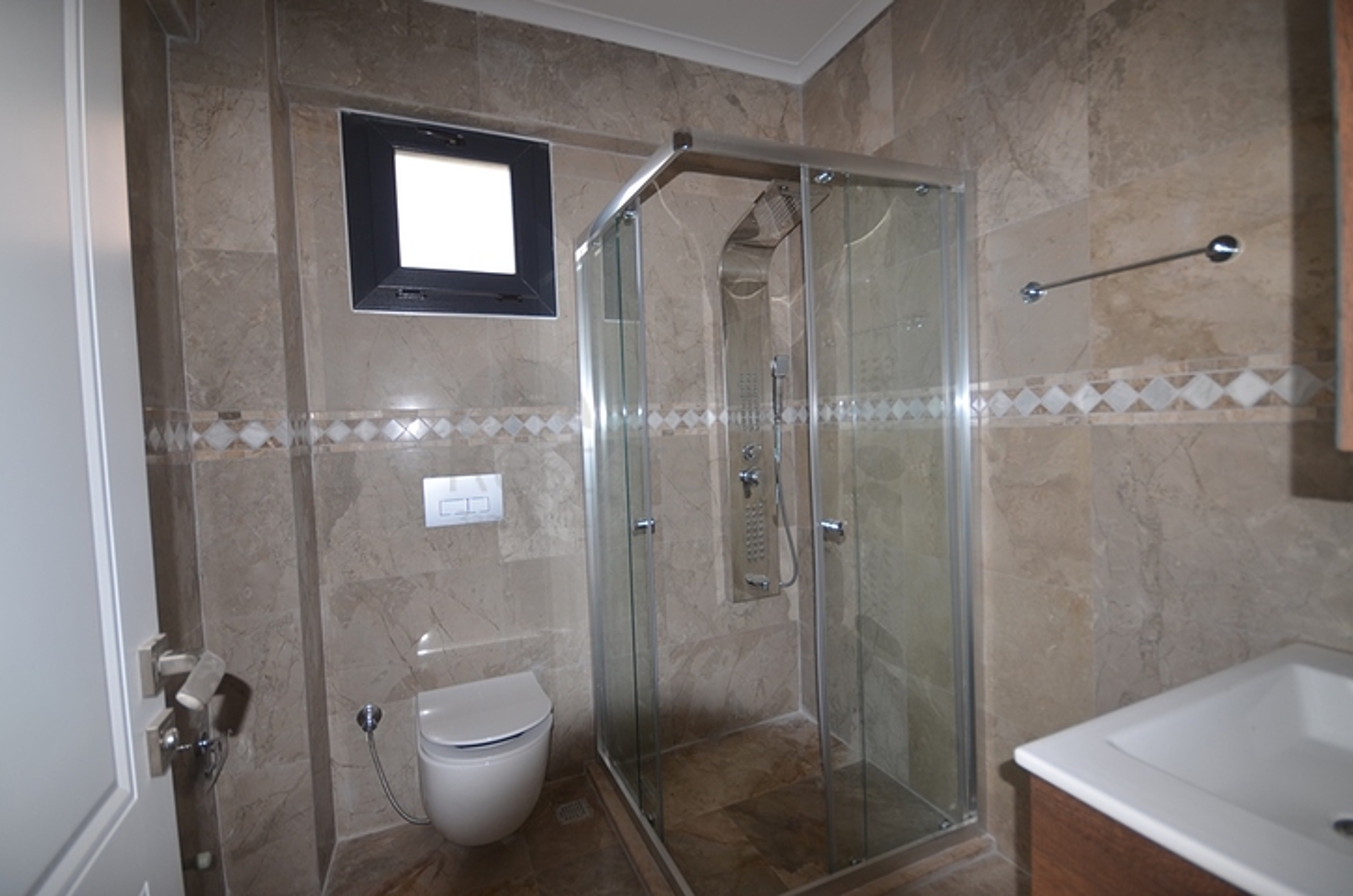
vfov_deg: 77.1
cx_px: 676
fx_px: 563
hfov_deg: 100.5
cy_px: 448
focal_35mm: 15
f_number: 4.5
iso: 125
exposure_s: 1/60
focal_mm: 10
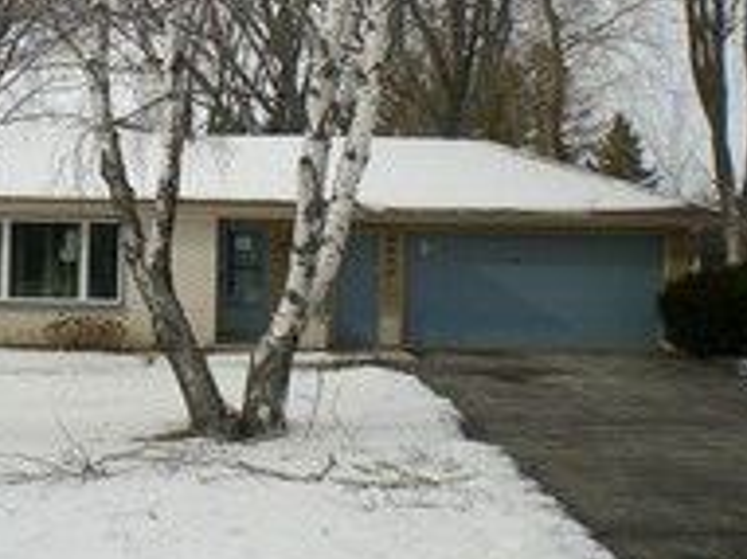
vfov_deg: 21.2
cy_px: 180
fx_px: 1488
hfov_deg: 27.5
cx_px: 133
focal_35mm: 69
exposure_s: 1/564
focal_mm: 6.3
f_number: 4.6
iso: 77
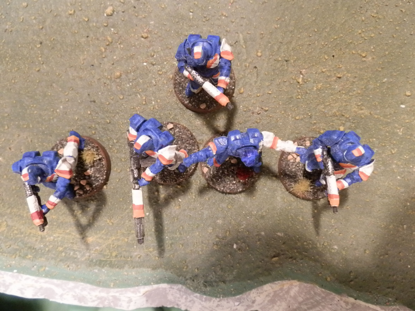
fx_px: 336
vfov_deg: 49.7
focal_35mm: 28
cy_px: 156
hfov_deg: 63.4
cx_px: 208
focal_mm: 5
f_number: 3.1
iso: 400
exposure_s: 1/50
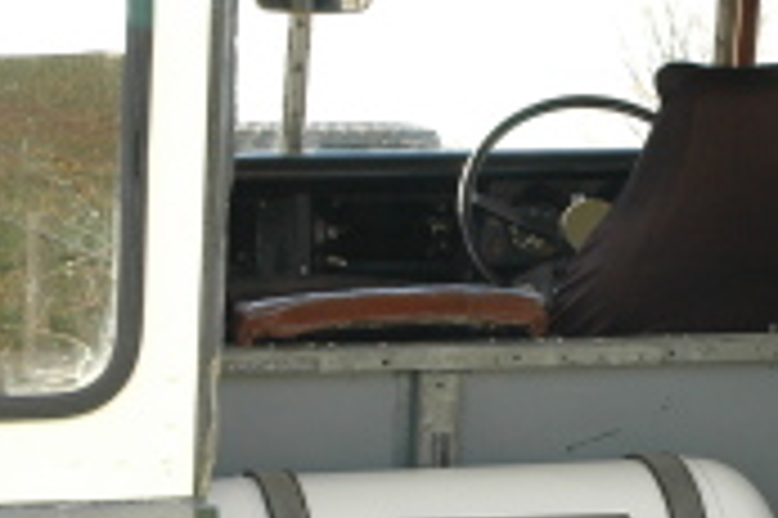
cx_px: 760
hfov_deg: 15.6
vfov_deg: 10.5
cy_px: 457
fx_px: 2794
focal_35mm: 129
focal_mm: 31
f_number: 8
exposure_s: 1/125
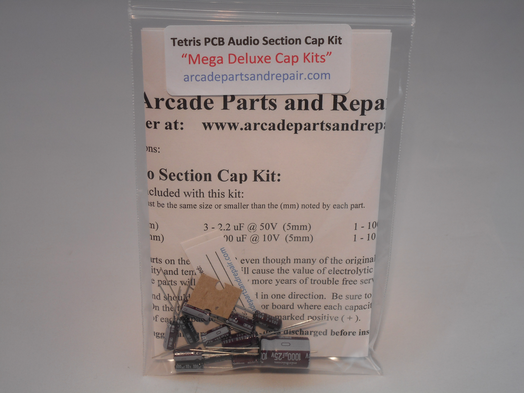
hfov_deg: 29.0
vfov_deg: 21.9
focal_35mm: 67
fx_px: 1014
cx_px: 262
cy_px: 196
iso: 100
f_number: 5.3
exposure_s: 1/30
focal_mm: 12
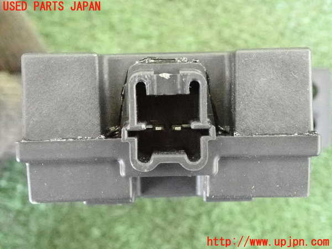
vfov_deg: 25.2
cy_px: 124
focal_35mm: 58
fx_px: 556
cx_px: 166
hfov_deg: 33.2
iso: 6400
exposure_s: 1/125
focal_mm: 10.35
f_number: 3.5
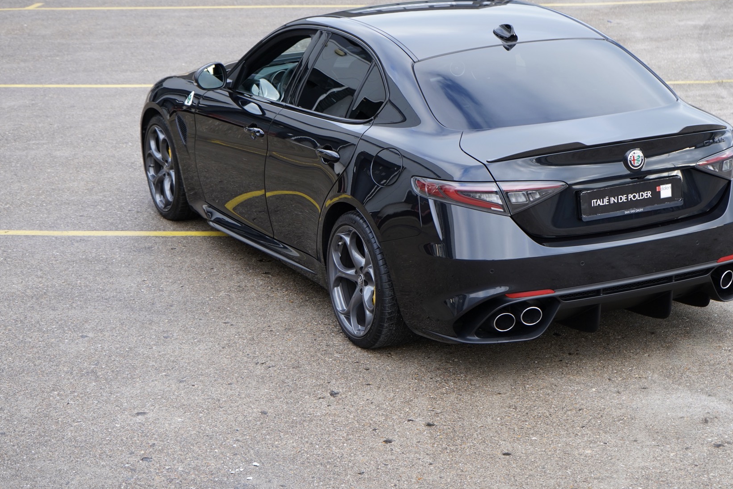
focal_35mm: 82
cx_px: 407
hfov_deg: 24.7
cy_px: 212
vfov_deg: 16.6
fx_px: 1670
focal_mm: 70
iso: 500
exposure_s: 1/160
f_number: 5.6
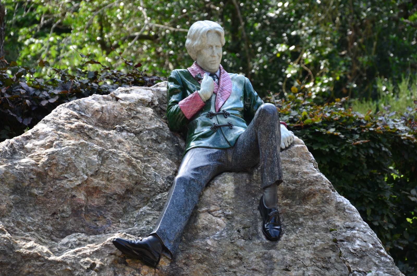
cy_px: 138
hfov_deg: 9.5
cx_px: 208
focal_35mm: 218
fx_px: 2514
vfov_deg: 6.3
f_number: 5.6
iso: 100
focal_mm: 145
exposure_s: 1/125
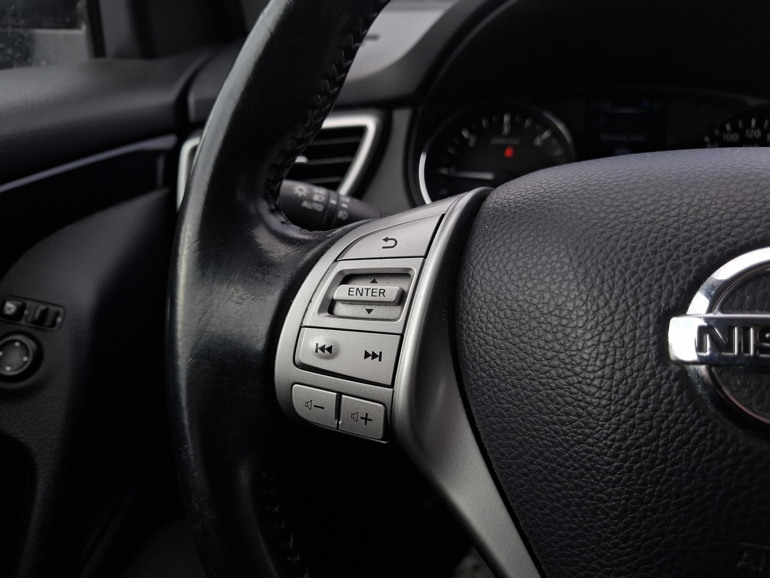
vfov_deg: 58.9
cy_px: 289
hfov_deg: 73.9
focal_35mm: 23
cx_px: 385
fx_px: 512
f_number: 1.8
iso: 50
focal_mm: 5.54
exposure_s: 1/302
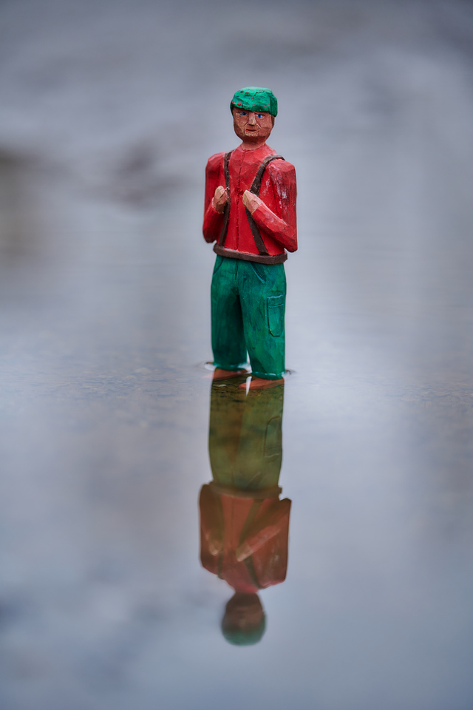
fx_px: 2562
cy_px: 355
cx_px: 236
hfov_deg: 10.5
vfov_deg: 15.8
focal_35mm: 130
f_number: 2.8
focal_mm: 130
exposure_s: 1/125
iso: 100
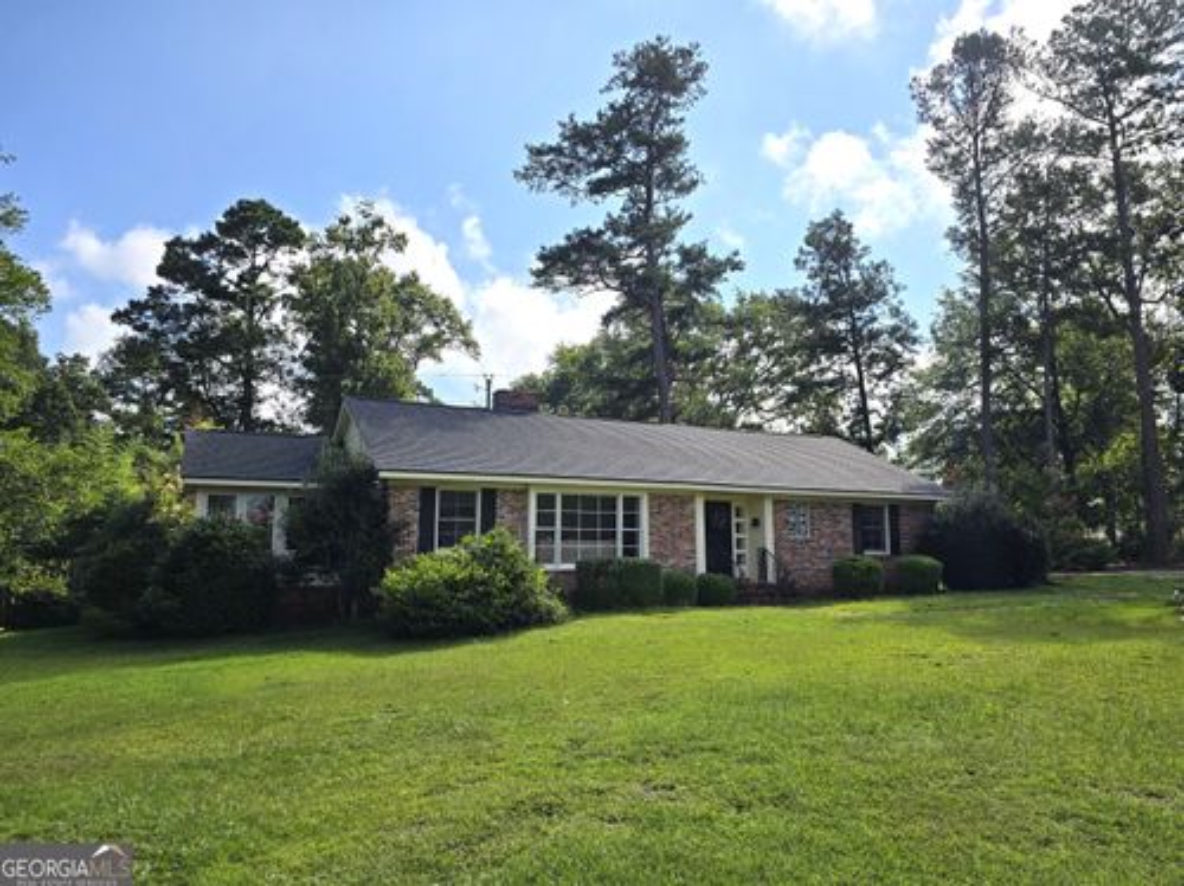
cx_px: 592
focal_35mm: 23
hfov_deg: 74.0
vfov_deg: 58.8
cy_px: 443
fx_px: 786
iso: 12
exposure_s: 1/1606
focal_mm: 6.3
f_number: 1.7
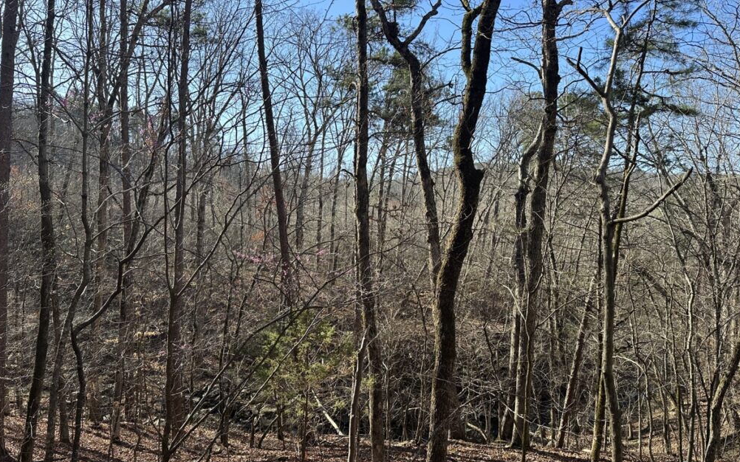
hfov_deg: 70.4
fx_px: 524
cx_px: 370
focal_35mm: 26
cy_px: 272
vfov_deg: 47.4
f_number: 1.78
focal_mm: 6.86
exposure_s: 1/952
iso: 80
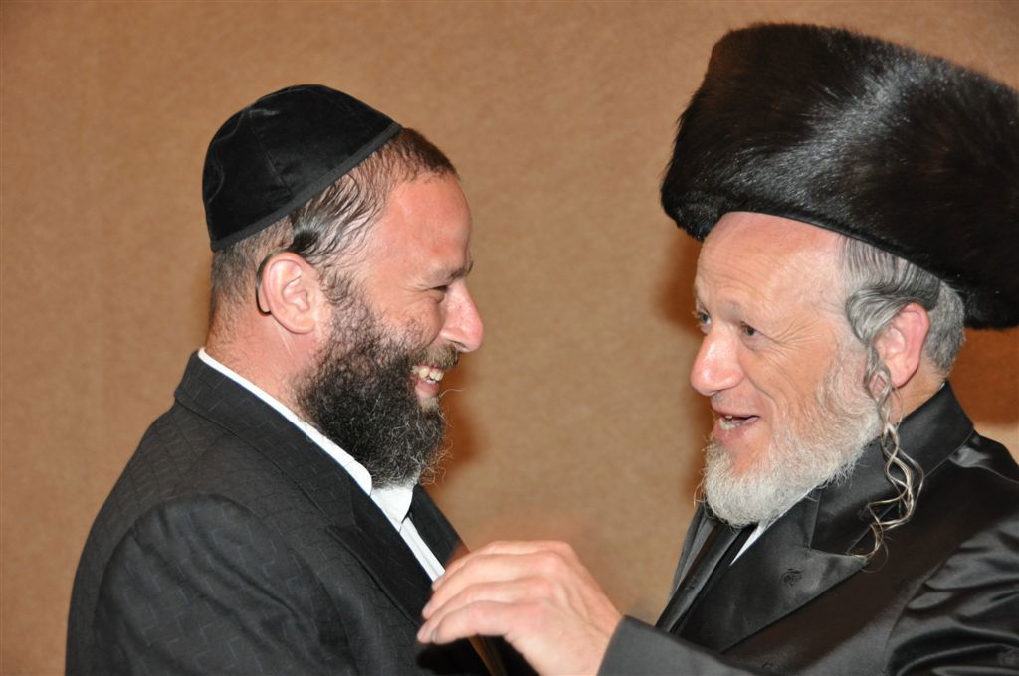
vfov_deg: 16.5
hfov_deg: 24.6
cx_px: 510
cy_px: 338
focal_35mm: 82
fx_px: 2332
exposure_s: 1/60
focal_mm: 55
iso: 800
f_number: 4.8
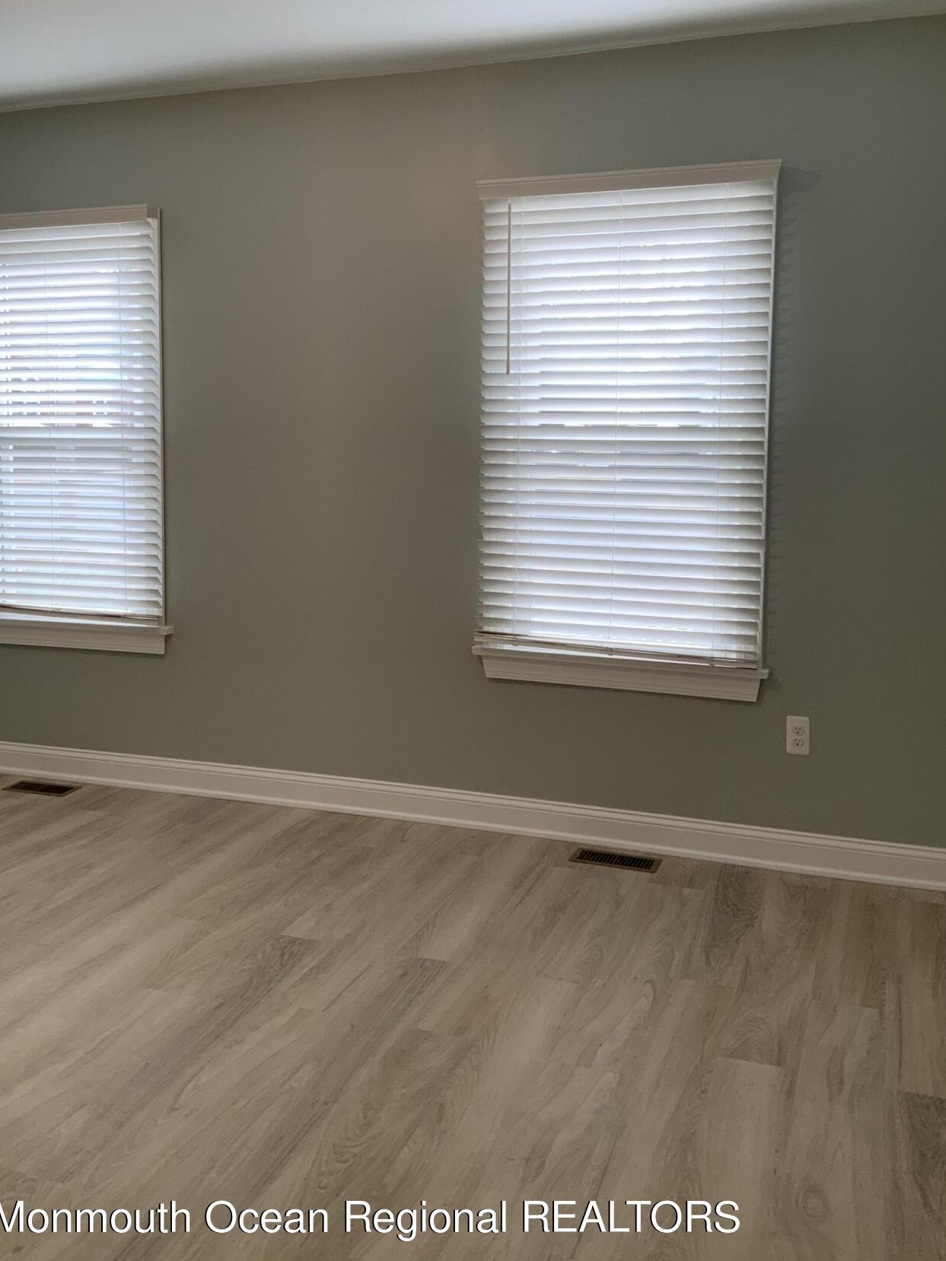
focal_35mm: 35
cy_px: 526
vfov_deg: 52.4
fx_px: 1275
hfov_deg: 40.6
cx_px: 419
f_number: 1.8
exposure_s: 1/120
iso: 64
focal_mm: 3
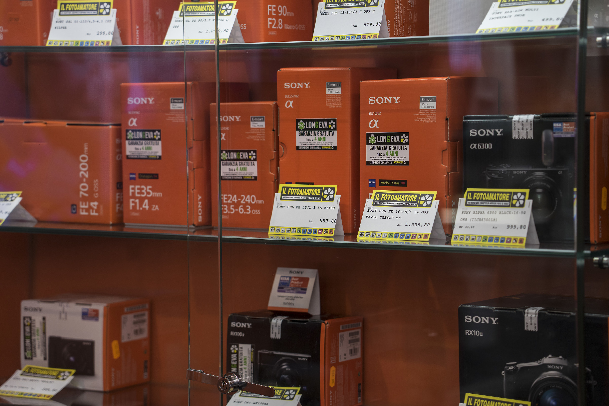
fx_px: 1776
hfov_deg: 19.5
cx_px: 304
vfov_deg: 13.0
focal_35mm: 105
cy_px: 203
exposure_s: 1/100
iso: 500
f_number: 4
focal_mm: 105
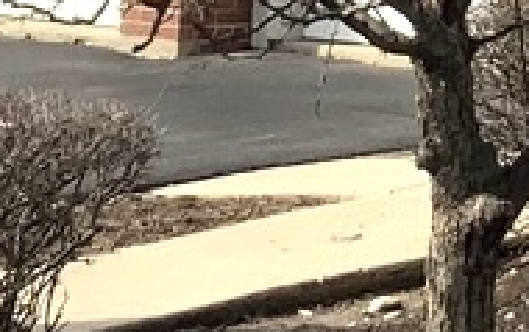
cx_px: 760
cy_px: -405
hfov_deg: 8.8
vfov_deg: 5.5
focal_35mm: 233
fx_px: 3361
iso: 16
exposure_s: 1/2141
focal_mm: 3
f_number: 1.8
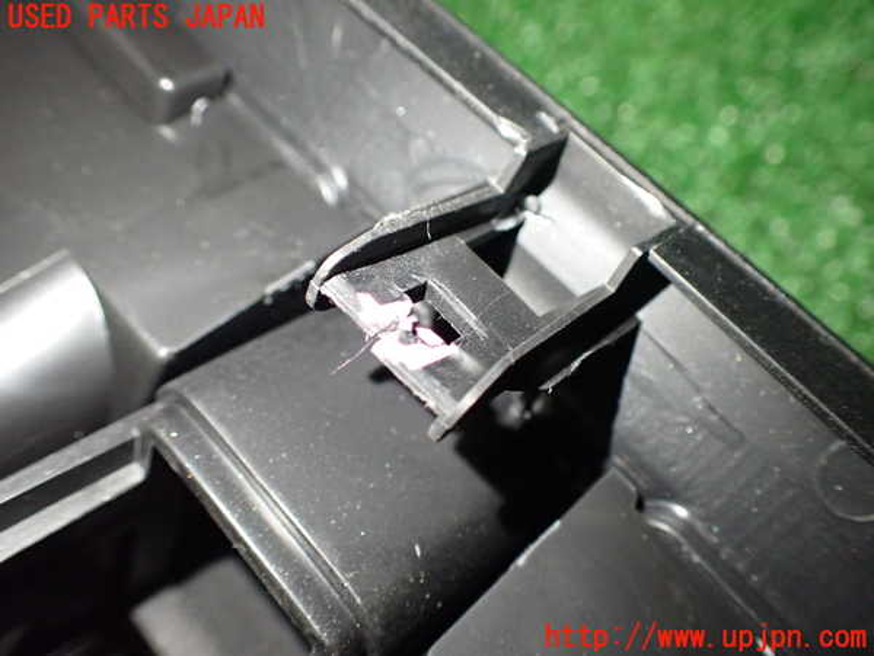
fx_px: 757
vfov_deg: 46.8
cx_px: 437
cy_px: 328
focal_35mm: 30
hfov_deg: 60.0
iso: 800
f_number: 2.3
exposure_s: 1/60
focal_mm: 5.4
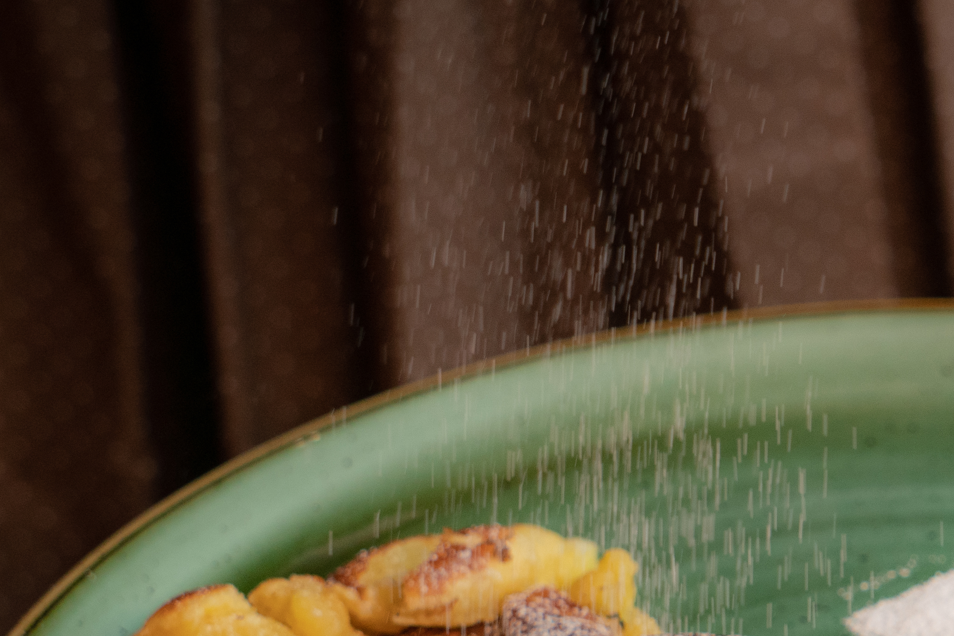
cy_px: 523
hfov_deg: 17.1
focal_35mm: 117
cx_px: 960
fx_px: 3101
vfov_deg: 11.7
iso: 800
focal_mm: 38
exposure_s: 1/200
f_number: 5
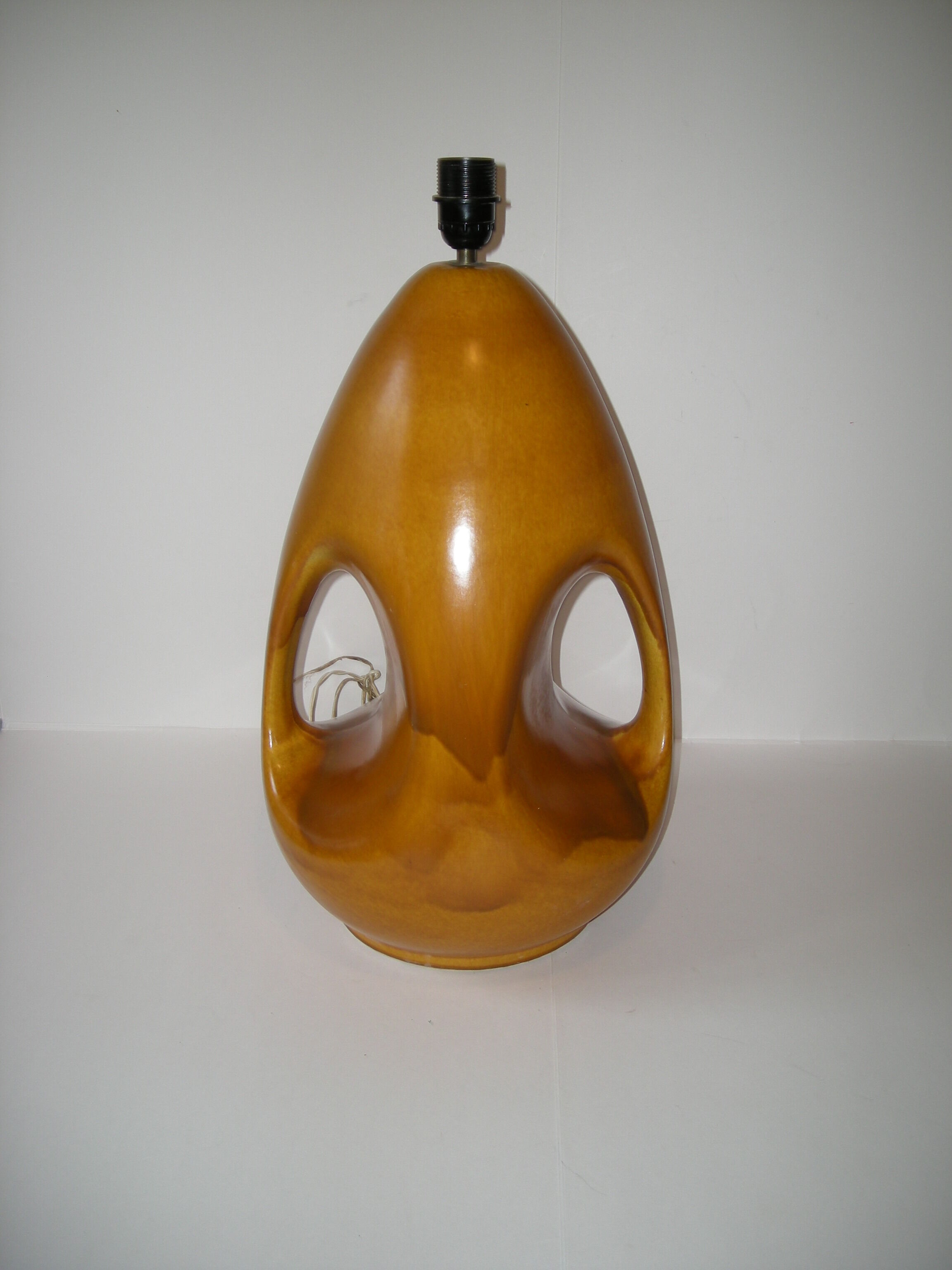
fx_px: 1283
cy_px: 635
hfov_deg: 40.7
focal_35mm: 35
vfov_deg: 52.6
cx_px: 476
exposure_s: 1/56.5
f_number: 2.8
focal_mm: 5.7
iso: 50
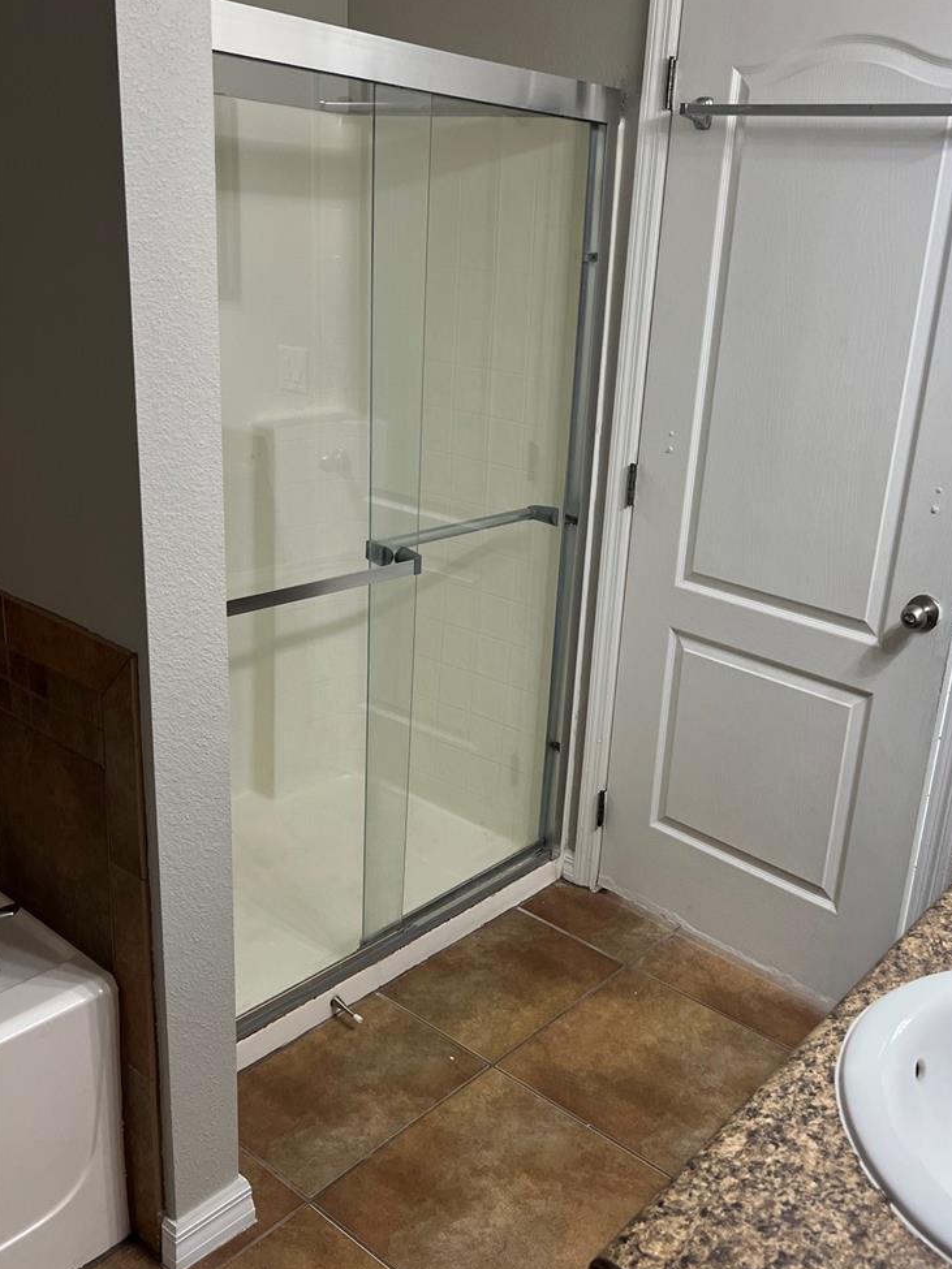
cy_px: 607
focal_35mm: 32
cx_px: 578
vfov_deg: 56.8
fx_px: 1174
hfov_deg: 43.9
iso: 100
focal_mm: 5.7
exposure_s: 1/120
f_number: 1.5
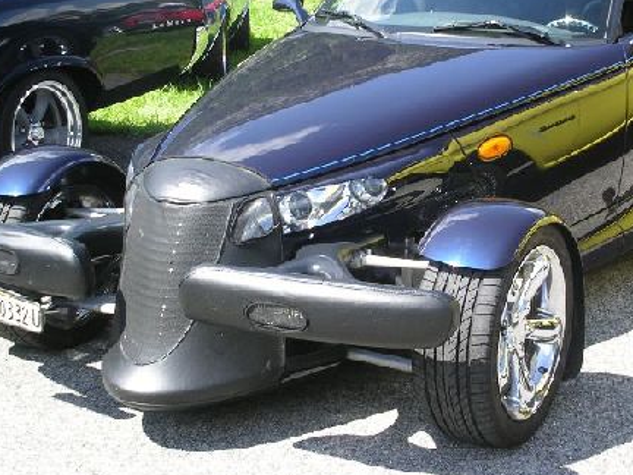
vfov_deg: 19.9
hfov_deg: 26.3
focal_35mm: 74
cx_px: 355
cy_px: 191
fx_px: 1353
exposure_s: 1/90
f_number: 5.6
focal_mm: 10.3
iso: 100
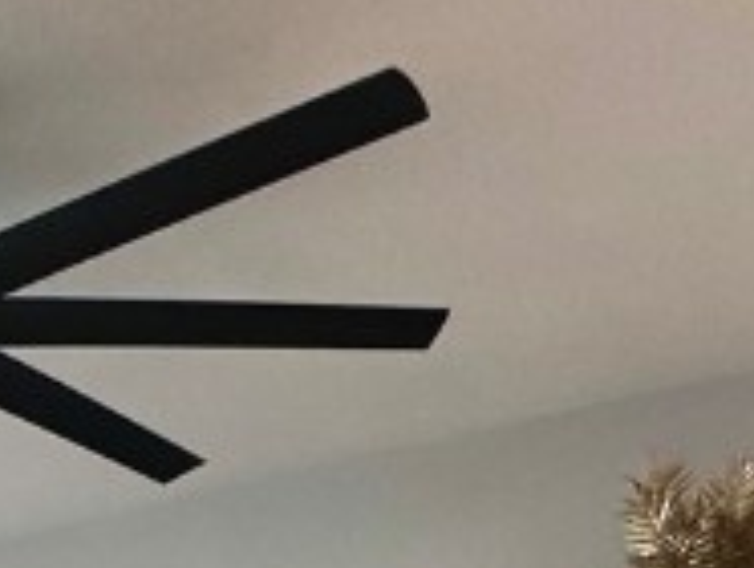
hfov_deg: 22.7
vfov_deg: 15.3
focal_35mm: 77
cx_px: -219
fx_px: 1679
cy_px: 1148
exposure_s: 1/60
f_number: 2.2
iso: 250
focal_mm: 2.22
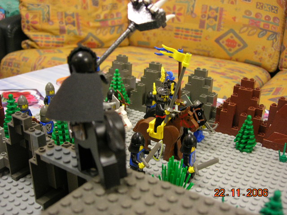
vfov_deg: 37.7
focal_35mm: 38
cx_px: 144
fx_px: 315
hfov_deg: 49.0
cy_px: 108
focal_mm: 7.8
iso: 97
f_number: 2.8
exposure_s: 1/4.1
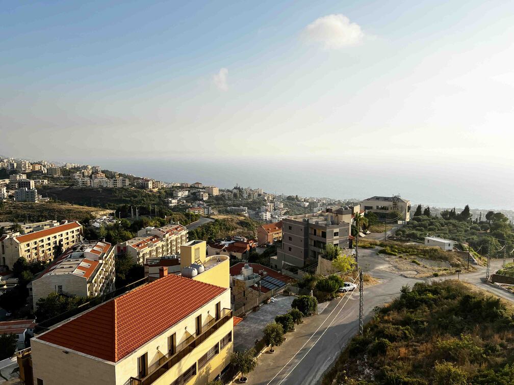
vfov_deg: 53.1
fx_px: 386
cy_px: 192
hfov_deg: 67.3
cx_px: 257
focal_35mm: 26
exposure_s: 1/4831
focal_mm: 5.7
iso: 50
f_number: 1.5
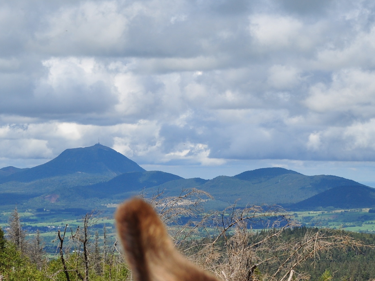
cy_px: 182
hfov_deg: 11.8
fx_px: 1798
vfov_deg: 8.9
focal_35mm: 166
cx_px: 335
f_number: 11
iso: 200
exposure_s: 1/400
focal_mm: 55
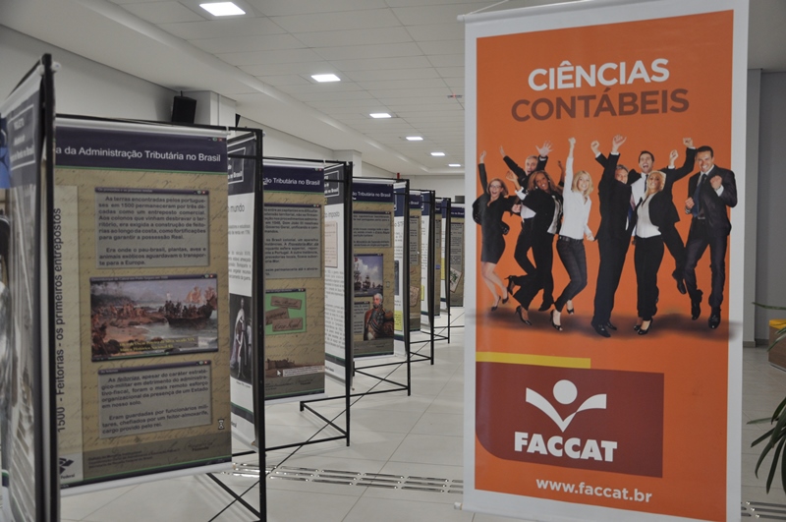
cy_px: 261
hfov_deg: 57.3
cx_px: 393
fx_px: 719
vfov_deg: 39.9
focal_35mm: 33
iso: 400
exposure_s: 1/60
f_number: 4
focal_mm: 22
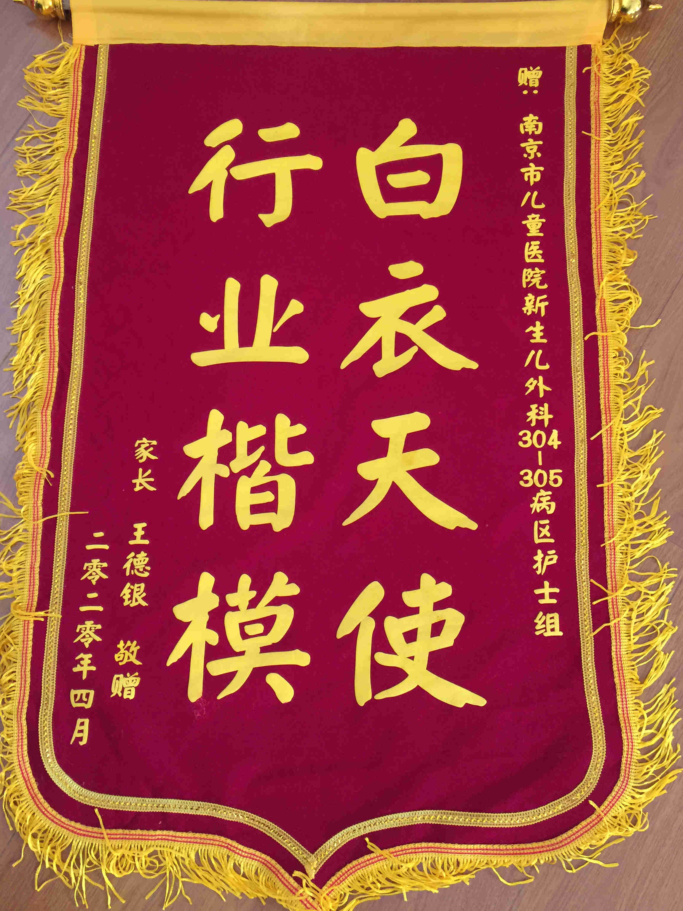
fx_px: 763
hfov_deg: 48.2
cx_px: 342
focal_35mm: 29
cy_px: 456
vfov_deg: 61.7
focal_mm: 4.15
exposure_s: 1/10
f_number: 2.2
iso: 100
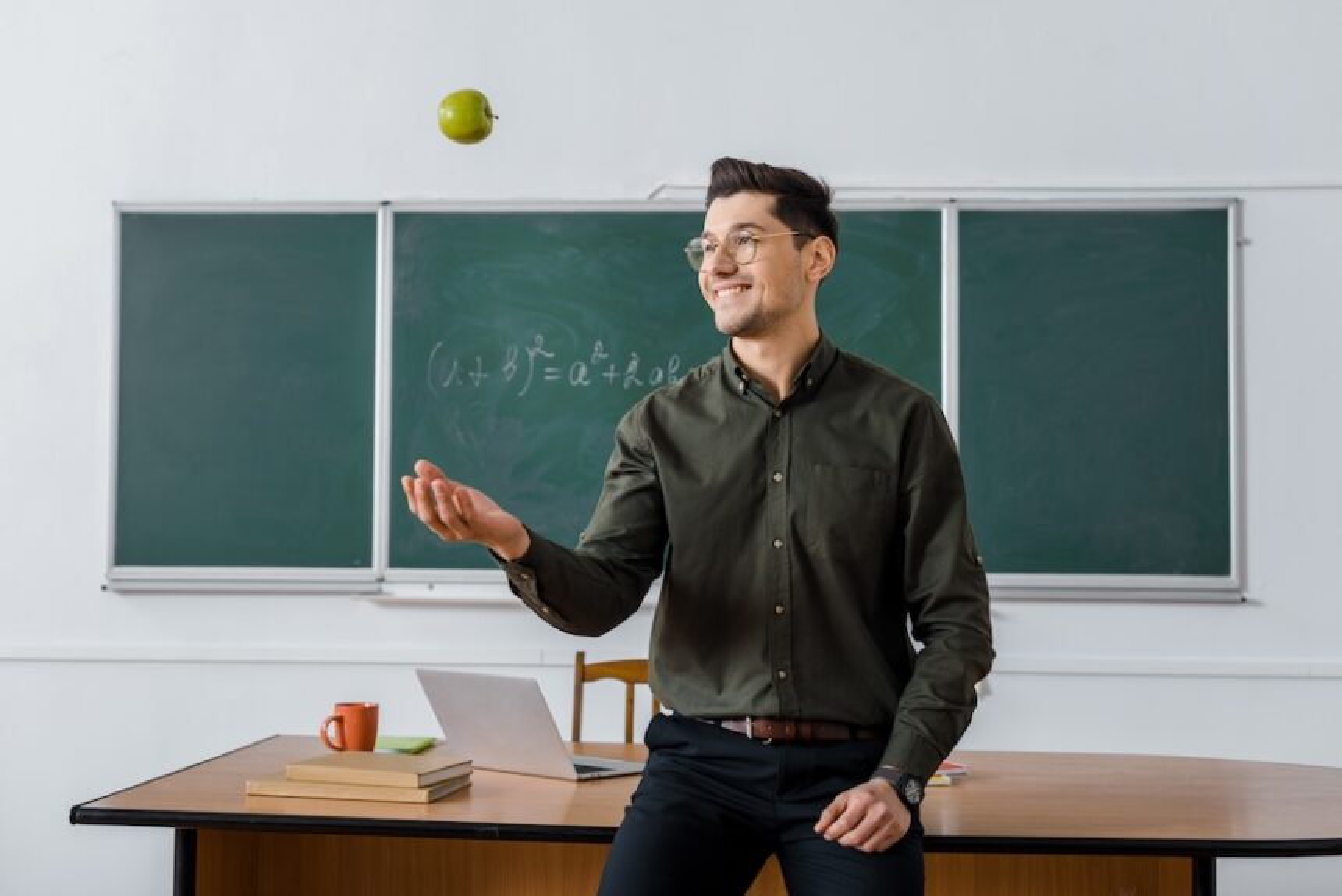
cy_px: 448
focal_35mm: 50
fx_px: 1864
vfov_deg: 27.0
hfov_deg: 39.6
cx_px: 671
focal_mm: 50
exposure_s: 1/200
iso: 80
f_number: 4
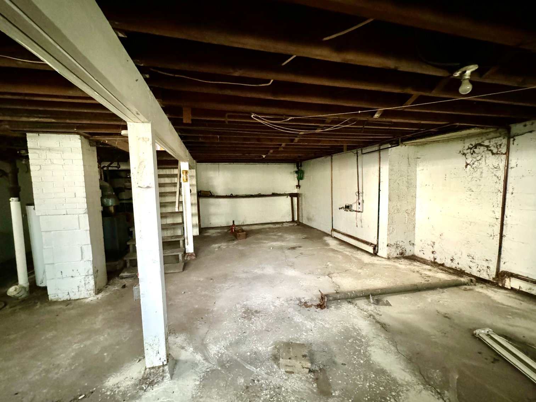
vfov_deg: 85.7
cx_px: 268
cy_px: 201
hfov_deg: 102.1
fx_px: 217
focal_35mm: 14
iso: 1600
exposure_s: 1/32
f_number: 2.2
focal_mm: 2.22
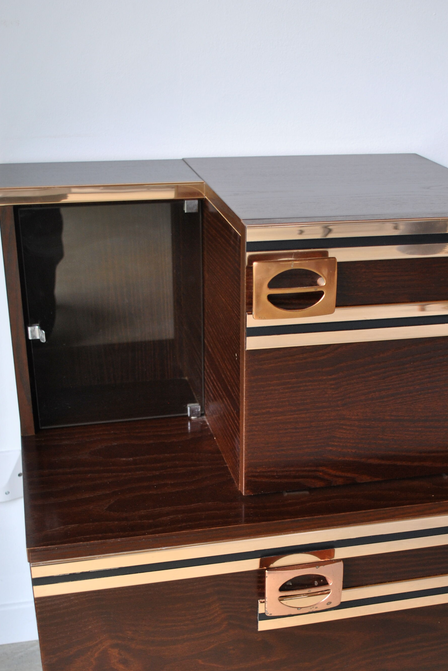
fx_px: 971
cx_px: 282
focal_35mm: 52
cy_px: 464
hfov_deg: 25.9
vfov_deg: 37.6
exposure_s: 1/30
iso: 200
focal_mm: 24
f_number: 4
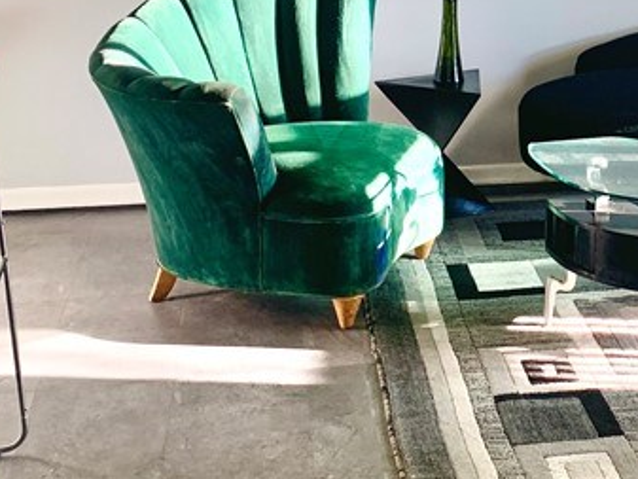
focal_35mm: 79
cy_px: -21
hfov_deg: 23.8
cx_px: 615
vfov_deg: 18.1
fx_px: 1457
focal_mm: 4.25
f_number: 1.8
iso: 100
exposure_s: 1/60
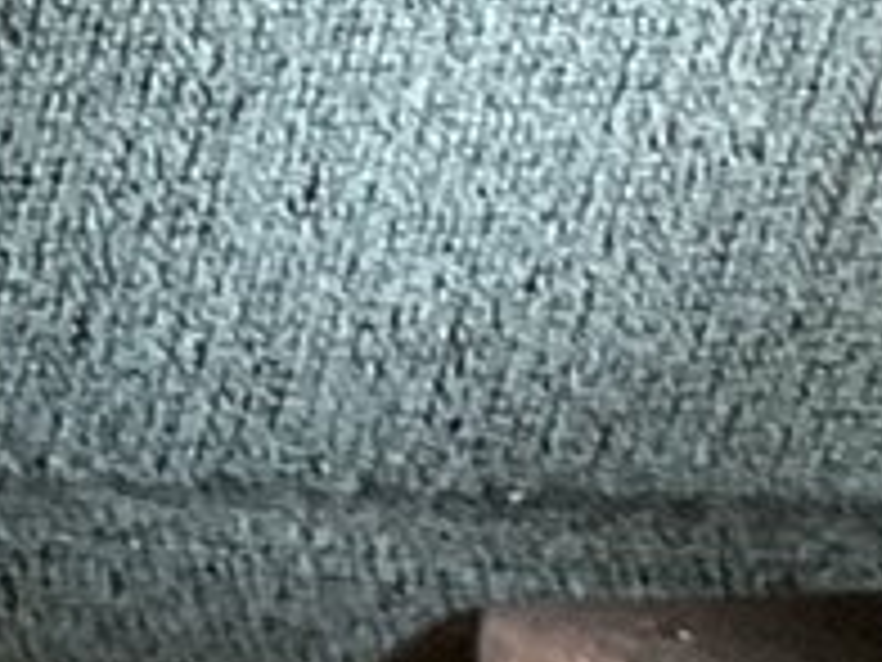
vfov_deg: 6.2
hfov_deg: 6.8
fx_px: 6090
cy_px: 727
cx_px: -2414
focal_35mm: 239
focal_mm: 3.3
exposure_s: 1/50
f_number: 2.4
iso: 125
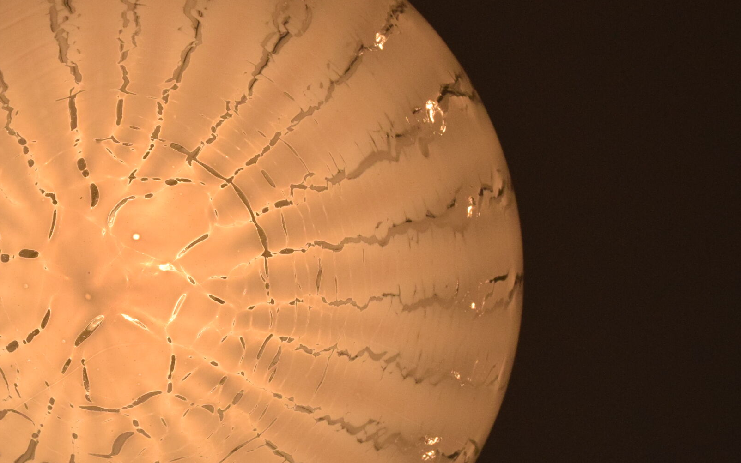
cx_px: 162
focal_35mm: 157
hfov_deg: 13.3
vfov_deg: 8.4
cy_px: 290
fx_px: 3170
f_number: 10
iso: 1600
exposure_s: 1/400
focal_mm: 55
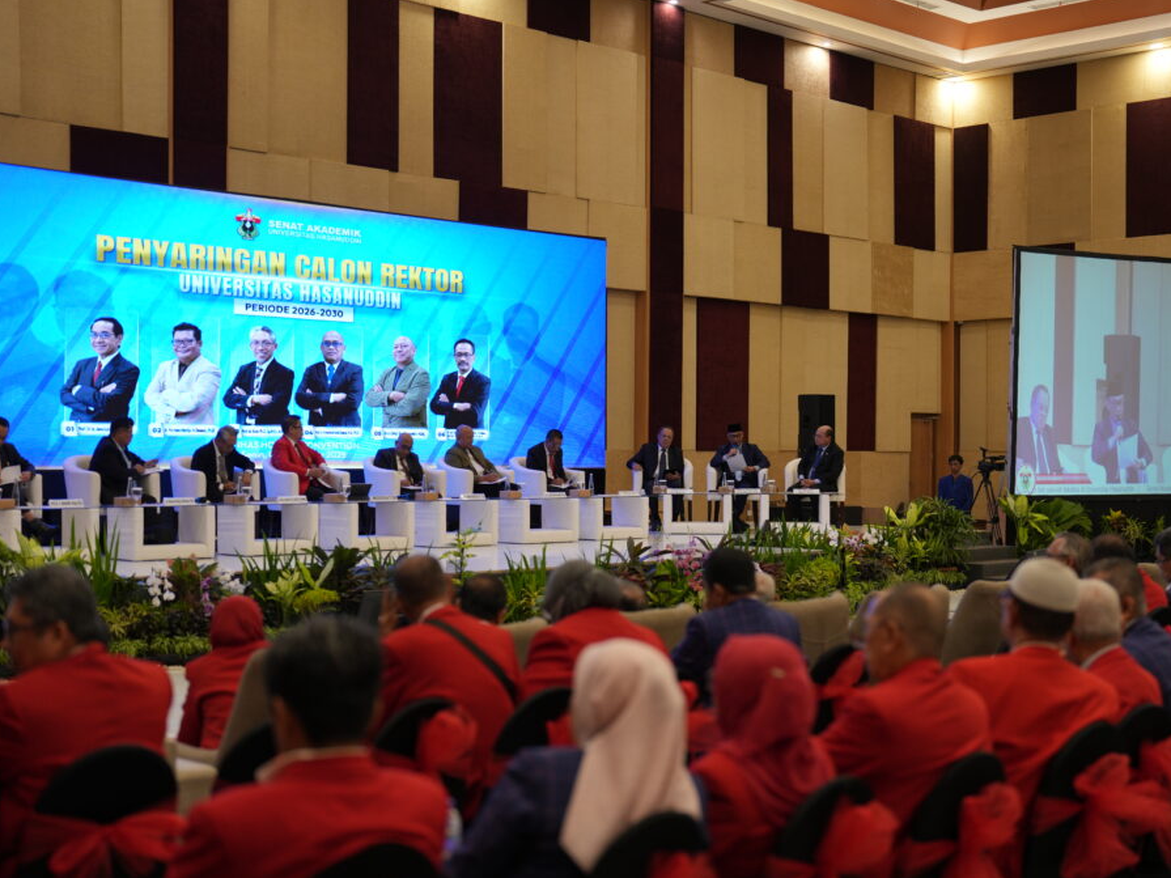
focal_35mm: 55
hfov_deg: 34.9
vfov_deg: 26.6
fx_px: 1860
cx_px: 619
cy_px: 442
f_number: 1.8
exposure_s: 1/125
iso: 500
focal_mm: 50
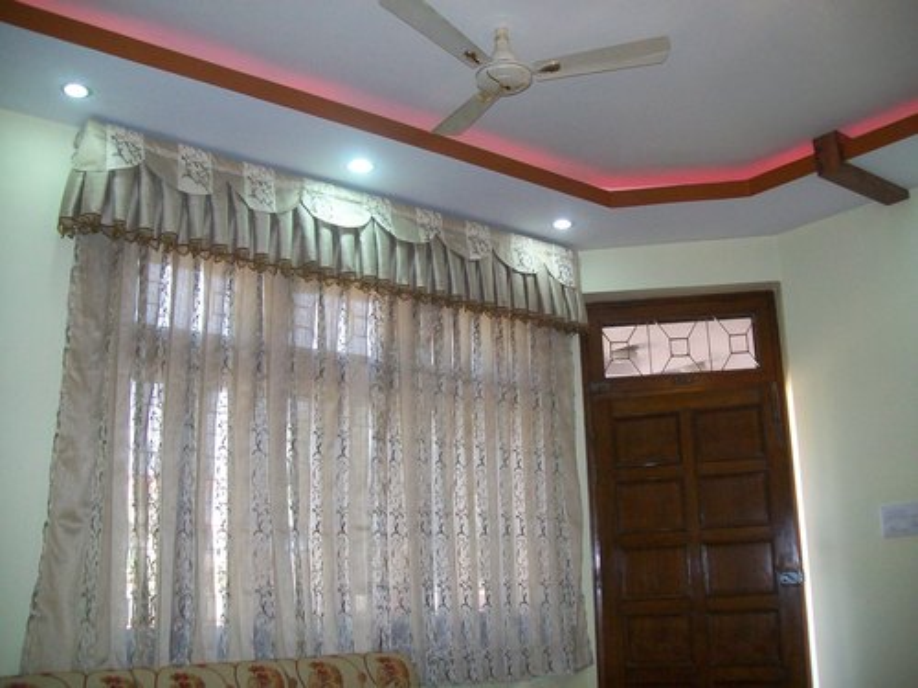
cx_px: 459
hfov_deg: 54.0
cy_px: 344
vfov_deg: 41.8
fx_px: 902
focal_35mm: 34
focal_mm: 6.1
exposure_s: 1/60
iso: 160
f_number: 2.7
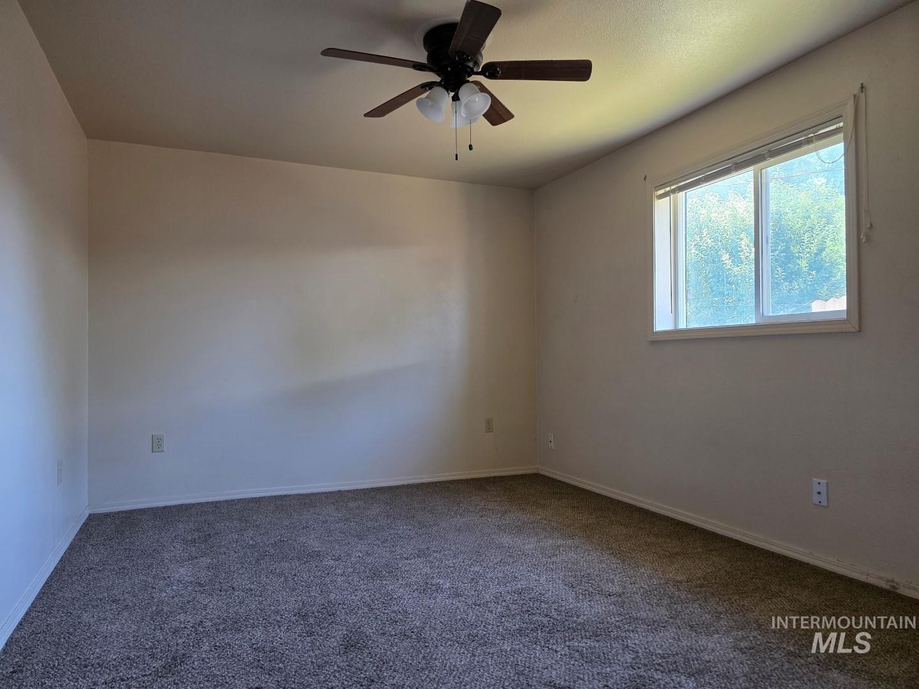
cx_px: 460
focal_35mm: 23
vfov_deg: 58.9
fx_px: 611
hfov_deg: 73.9
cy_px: 344
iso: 250
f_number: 1.7
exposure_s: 1/120
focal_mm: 6.3
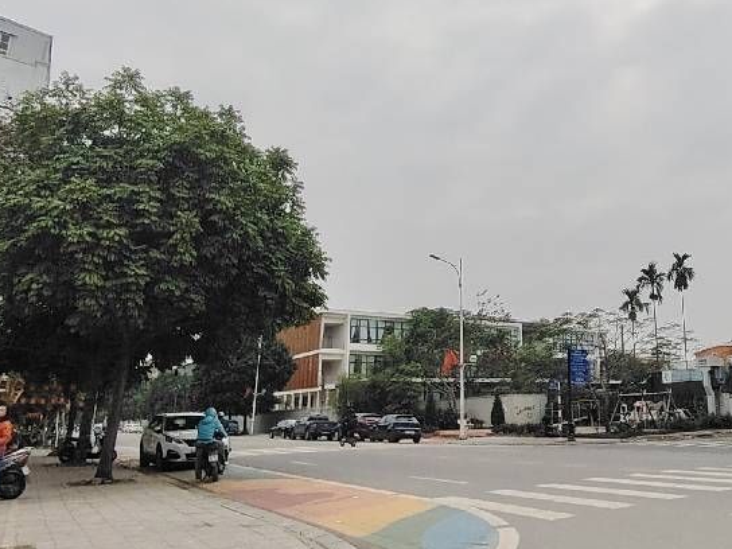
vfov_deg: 44.1
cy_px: 252
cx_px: 522
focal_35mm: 32
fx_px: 677
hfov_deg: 54.9
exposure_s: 1/2087
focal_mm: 1.42
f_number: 2.2
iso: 100
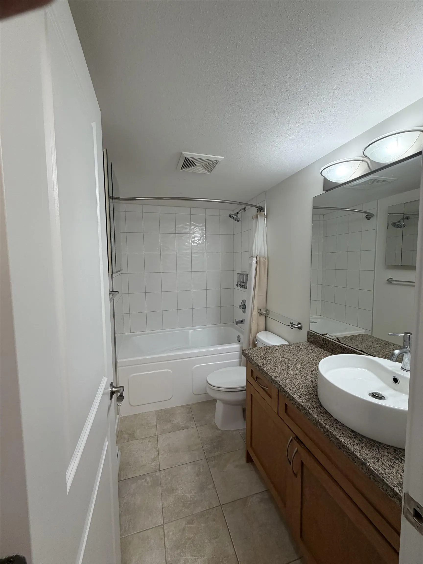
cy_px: 282
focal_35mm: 14
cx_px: 212
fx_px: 228
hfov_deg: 85.7
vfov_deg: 102.1
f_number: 2.2
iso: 160
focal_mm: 2.22
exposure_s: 1/120
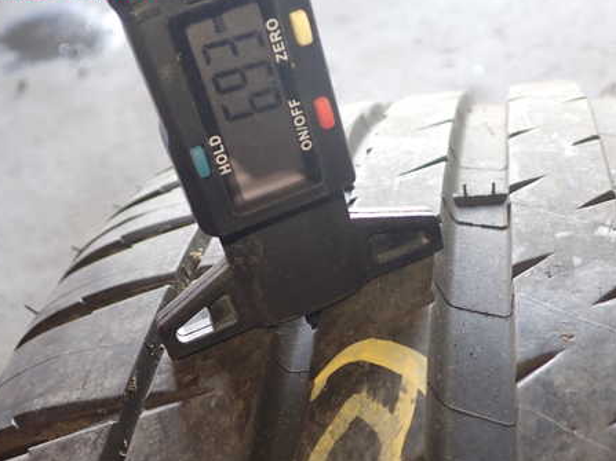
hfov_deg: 43.9
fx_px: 765
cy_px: 279
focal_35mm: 43
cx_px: 306
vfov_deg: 33.5
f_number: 2.4
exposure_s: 1/40
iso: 200
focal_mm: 5.79
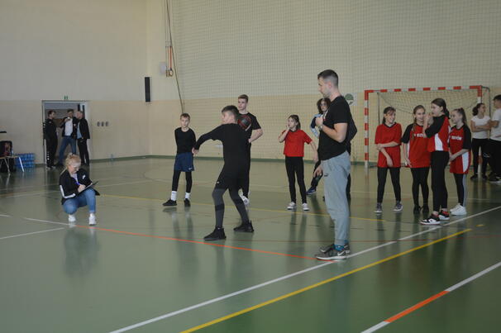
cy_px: 166
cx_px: 250
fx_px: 667
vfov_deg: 28.0
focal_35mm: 48
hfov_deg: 41.1
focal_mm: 32
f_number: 4.8
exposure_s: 1/60
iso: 500
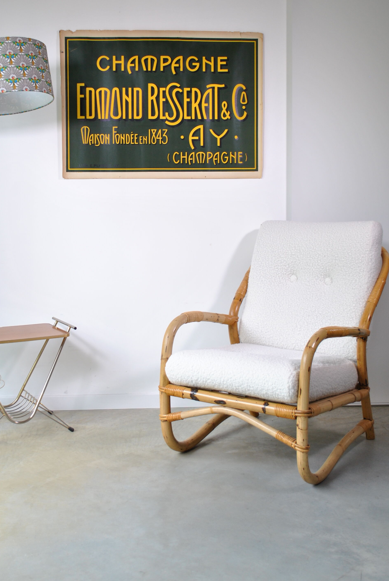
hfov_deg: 32.7
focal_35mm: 41
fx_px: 662
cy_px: 264
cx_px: 175
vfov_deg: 47.3
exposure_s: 1/60
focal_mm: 20
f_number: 4
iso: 200
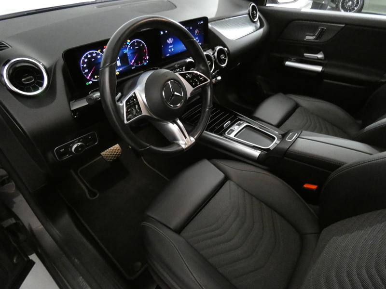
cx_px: 193
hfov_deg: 81.7
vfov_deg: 66.0
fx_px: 223
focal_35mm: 20
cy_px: 144
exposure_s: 1/20
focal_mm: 3.6
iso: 1600
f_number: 2.8
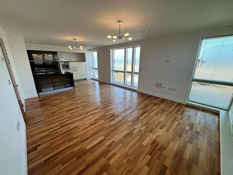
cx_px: 116
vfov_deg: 85.7
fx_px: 94
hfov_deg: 102.1
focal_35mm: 14
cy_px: 88
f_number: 2.2
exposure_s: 1/133
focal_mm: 2.22
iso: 40
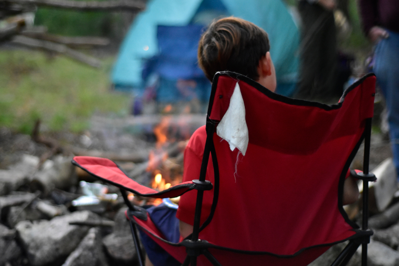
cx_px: 200
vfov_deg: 18.2
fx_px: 831
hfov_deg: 27.0
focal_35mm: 75
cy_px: 133
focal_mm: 50
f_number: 2
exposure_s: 1/640
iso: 3200
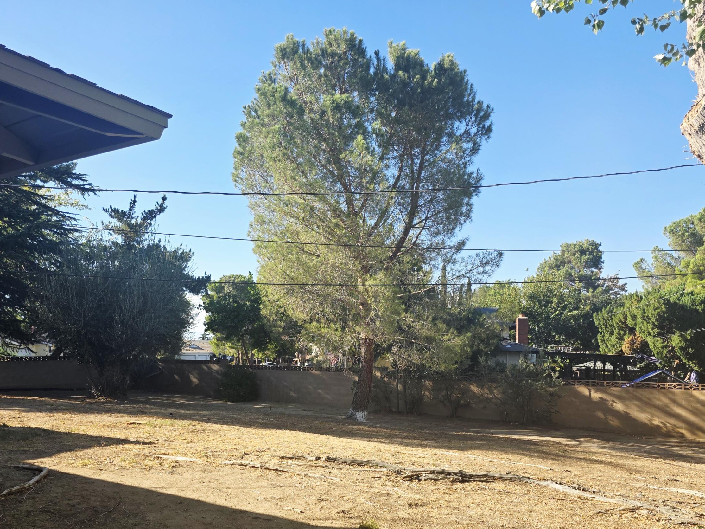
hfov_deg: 58.0
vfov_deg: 44.9
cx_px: 295
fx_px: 631
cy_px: 346
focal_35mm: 31
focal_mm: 6.3
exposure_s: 1/2500
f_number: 1.7
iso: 80
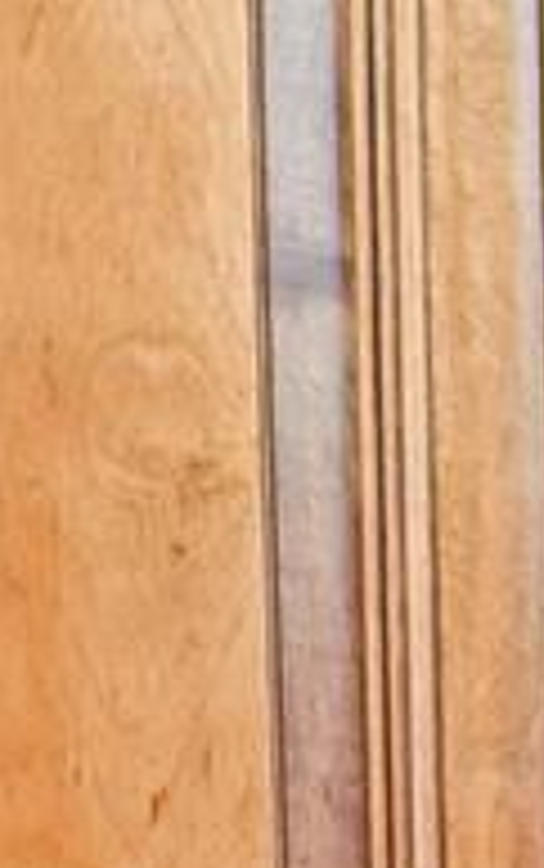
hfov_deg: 5.5
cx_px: 2976
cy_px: 1619
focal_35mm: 151
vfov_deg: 12.5
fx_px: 3574
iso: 400
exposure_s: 1/5
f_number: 8
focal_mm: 14
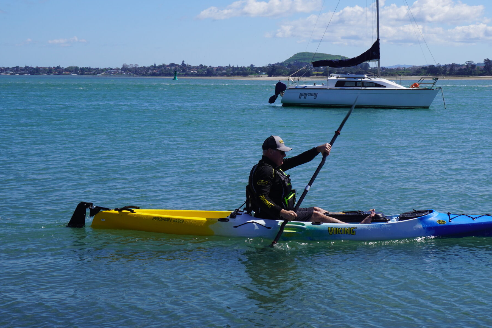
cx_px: 297
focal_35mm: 71
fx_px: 966
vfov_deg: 19.3
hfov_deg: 28.5
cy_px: 149
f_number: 11
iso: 100
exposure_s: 1/250
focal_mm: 33
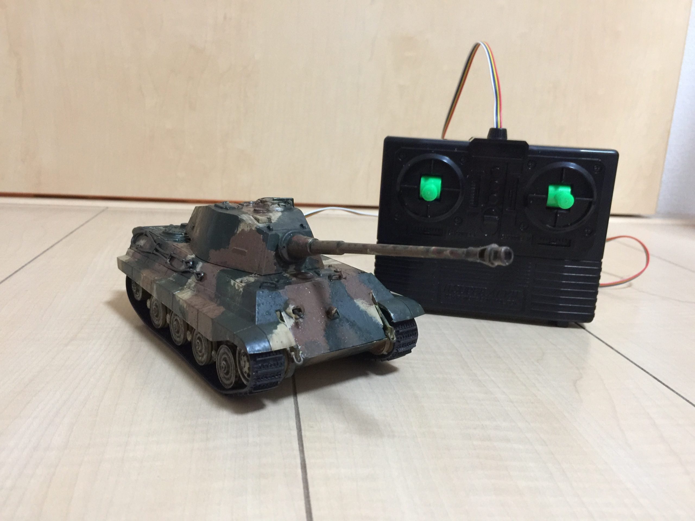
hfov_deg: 61.7
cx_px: 348
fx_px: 582
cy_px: 260
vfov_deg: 48.2
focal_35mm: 29
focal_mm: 4.15
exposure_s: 1/15
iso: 125
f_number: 2.2
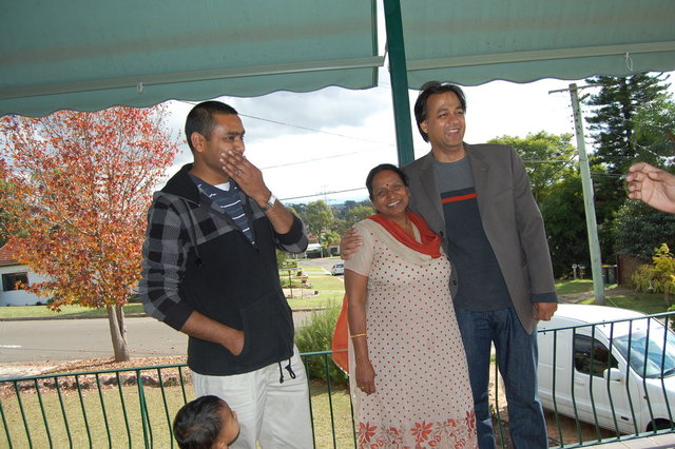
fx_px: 506
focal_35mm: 27
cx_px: 338
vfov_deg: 47.9
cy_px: 224
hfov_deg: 67.4
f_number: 5.6
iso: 220
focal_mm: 18
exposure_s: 1/500
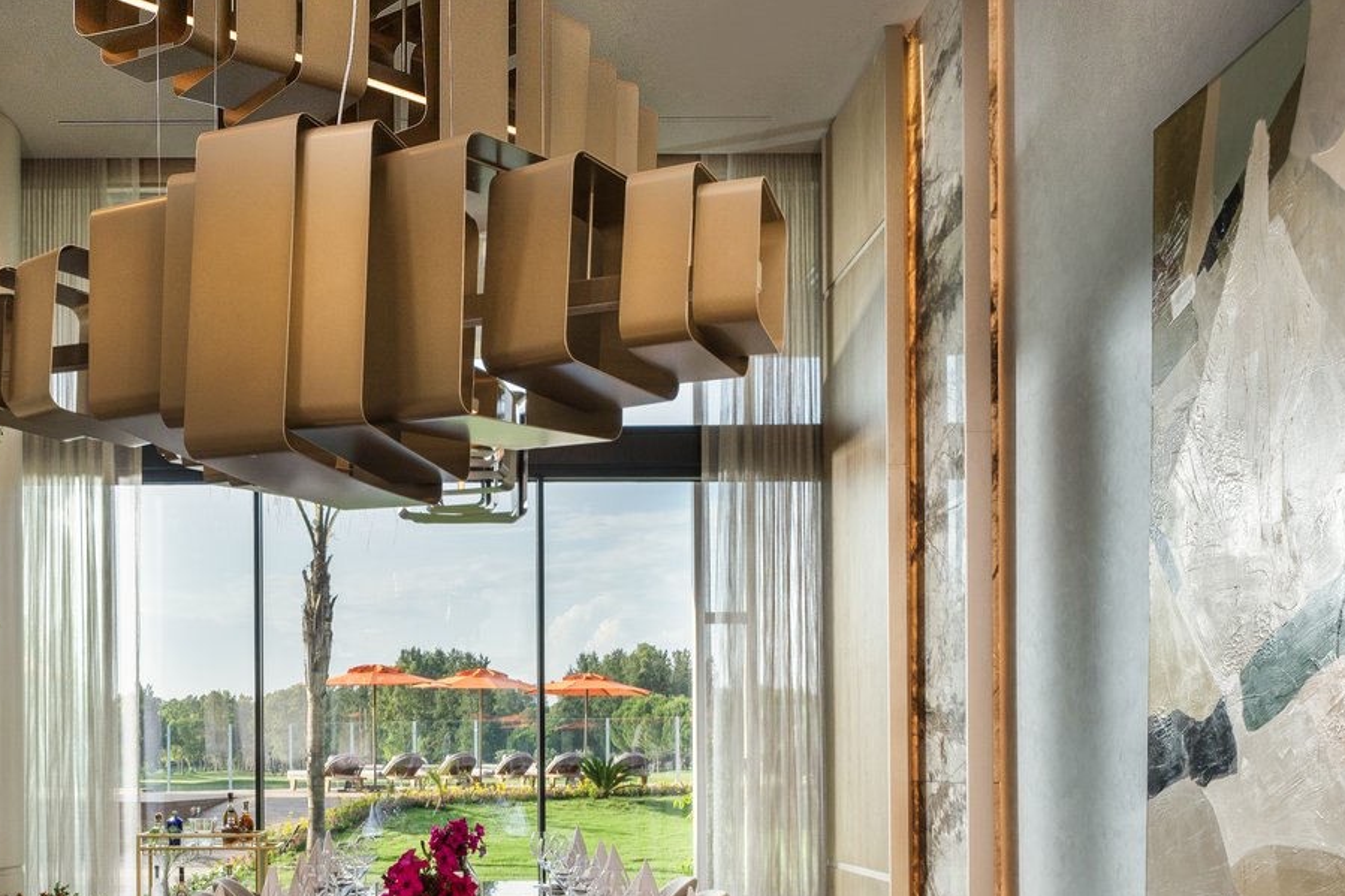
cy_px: 752
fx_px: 1531
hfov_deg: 46.5
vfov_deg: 31.5
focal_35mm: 41
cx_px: 431
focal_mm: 18
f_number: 8
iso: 250
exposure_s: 1/125
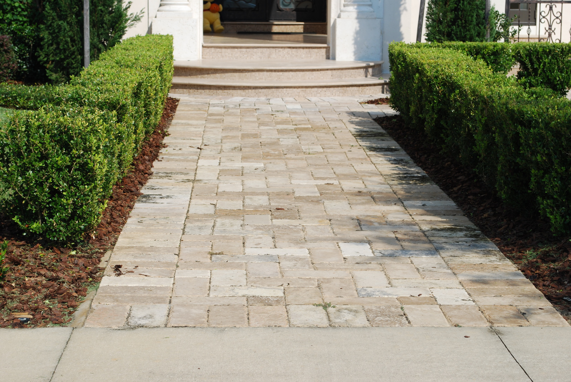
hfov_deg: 24.6
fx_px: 1310
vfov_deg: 16.6
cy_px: 191
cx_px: 286
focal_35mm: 82
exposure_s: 1/320
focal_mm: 55
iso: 100
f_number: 9
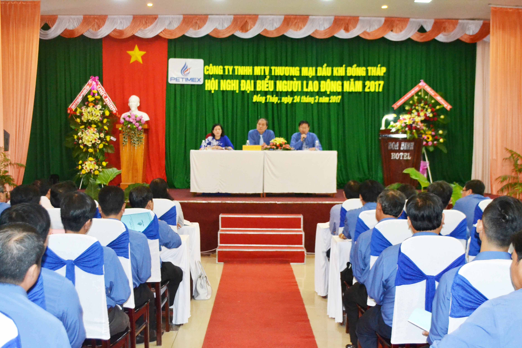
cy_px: 174
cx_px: 261
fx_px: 631
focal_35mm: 44
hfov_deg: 45.0
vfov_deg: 30.8
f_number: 4.5
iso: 3200
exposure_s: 1/60
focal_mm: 29
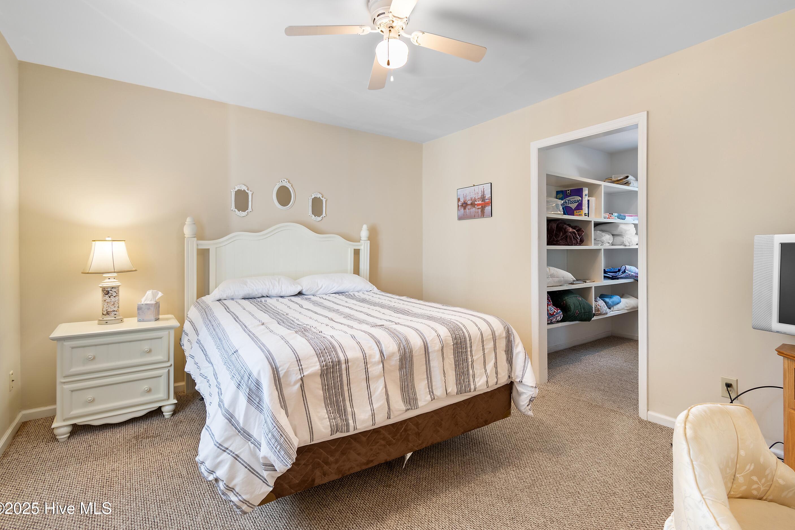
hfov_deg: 96.7
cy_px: 252
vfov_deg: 73.7
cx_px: 415
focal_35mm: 16
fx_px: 353
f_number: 8
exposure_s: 1/2
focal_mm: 10
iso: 100
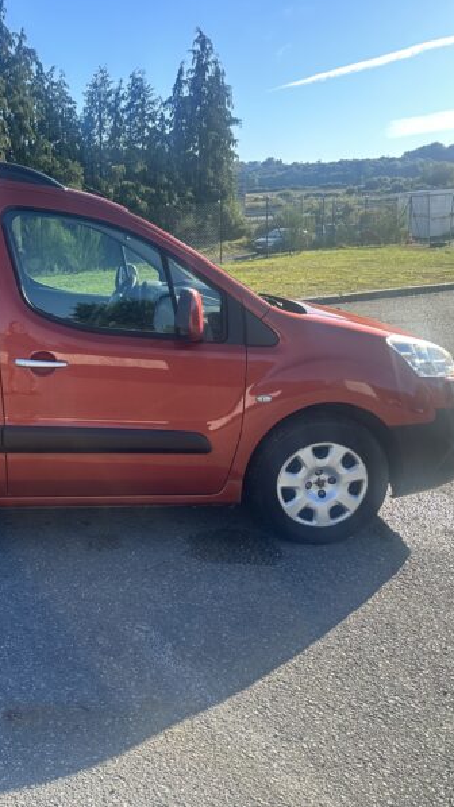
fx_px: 750
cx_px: 55
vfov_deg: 56.6
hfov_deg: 32.2
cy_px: 404
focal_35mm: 35
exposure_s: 1/910
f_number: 1.78
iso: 80
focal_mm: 6.86
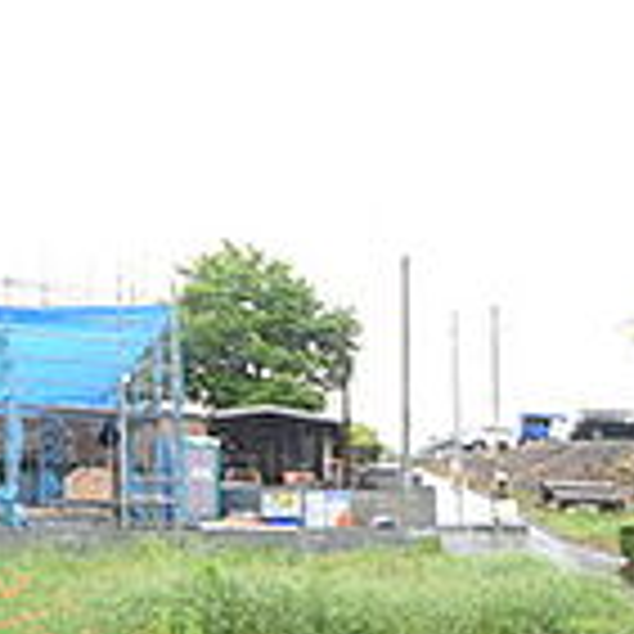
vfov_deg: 35.6
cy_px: 558
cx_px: 935
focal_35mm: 45
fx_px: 932
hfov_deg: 27.2
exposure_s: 1/160
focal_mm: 8
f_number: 6.3
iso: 400
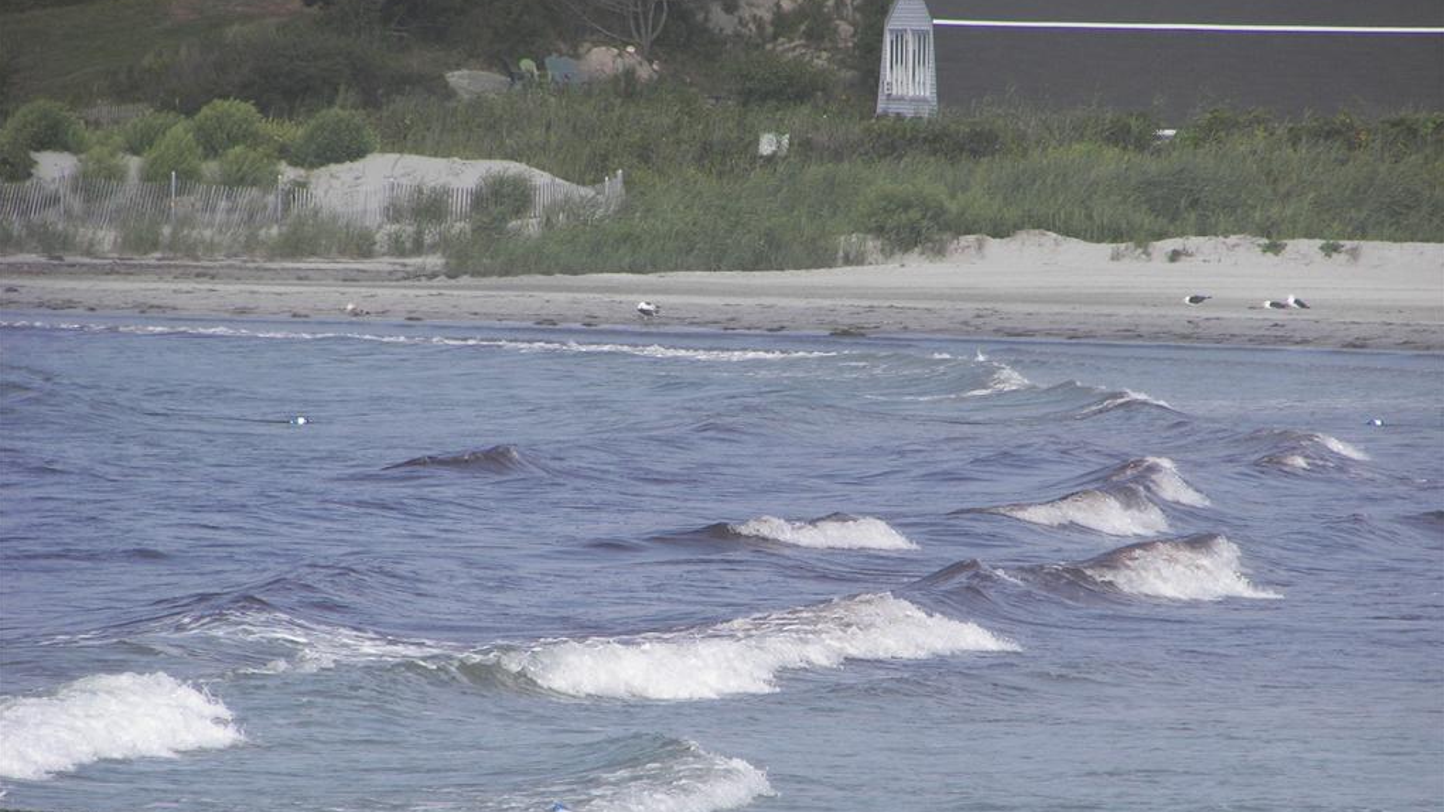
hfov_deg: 4.6
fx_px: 18070
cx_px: 721
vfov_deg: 2.6
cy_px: 457
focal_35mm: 472
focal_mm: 72
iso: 64
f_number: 5
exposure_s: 1/500
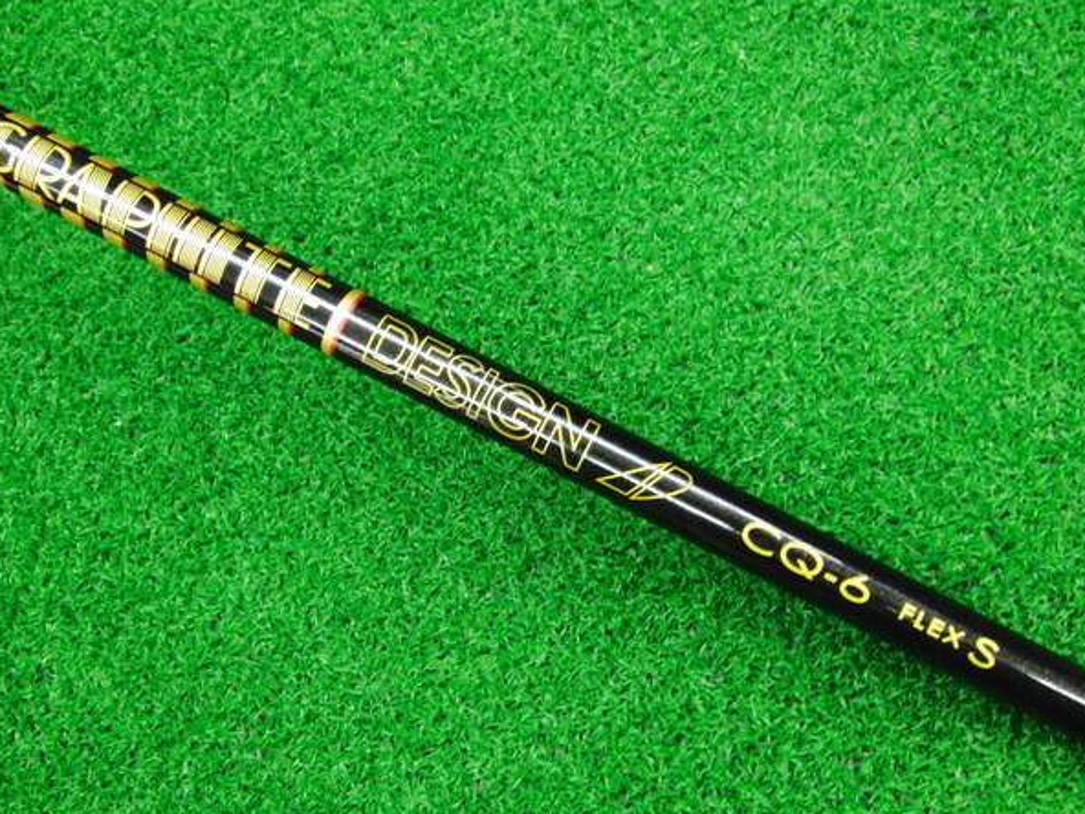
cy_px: 409
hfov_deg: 46.8
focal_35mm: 40
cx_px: 511
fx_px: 1254
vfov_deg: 36.0
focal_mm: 6.42
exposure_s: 1/20
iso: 400
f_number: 3.6
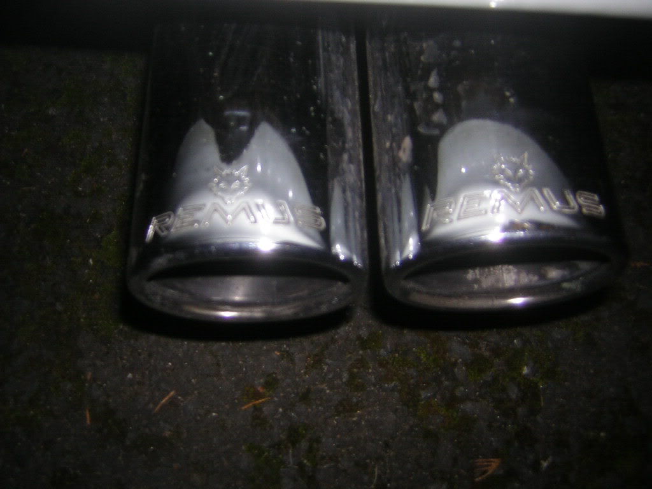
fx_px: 678
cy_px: 244
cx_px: 326
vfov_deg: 39.7
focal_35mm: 36
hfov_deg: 51.4
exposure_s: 1/60.1
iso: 50
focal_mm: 4.7
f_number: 2.6
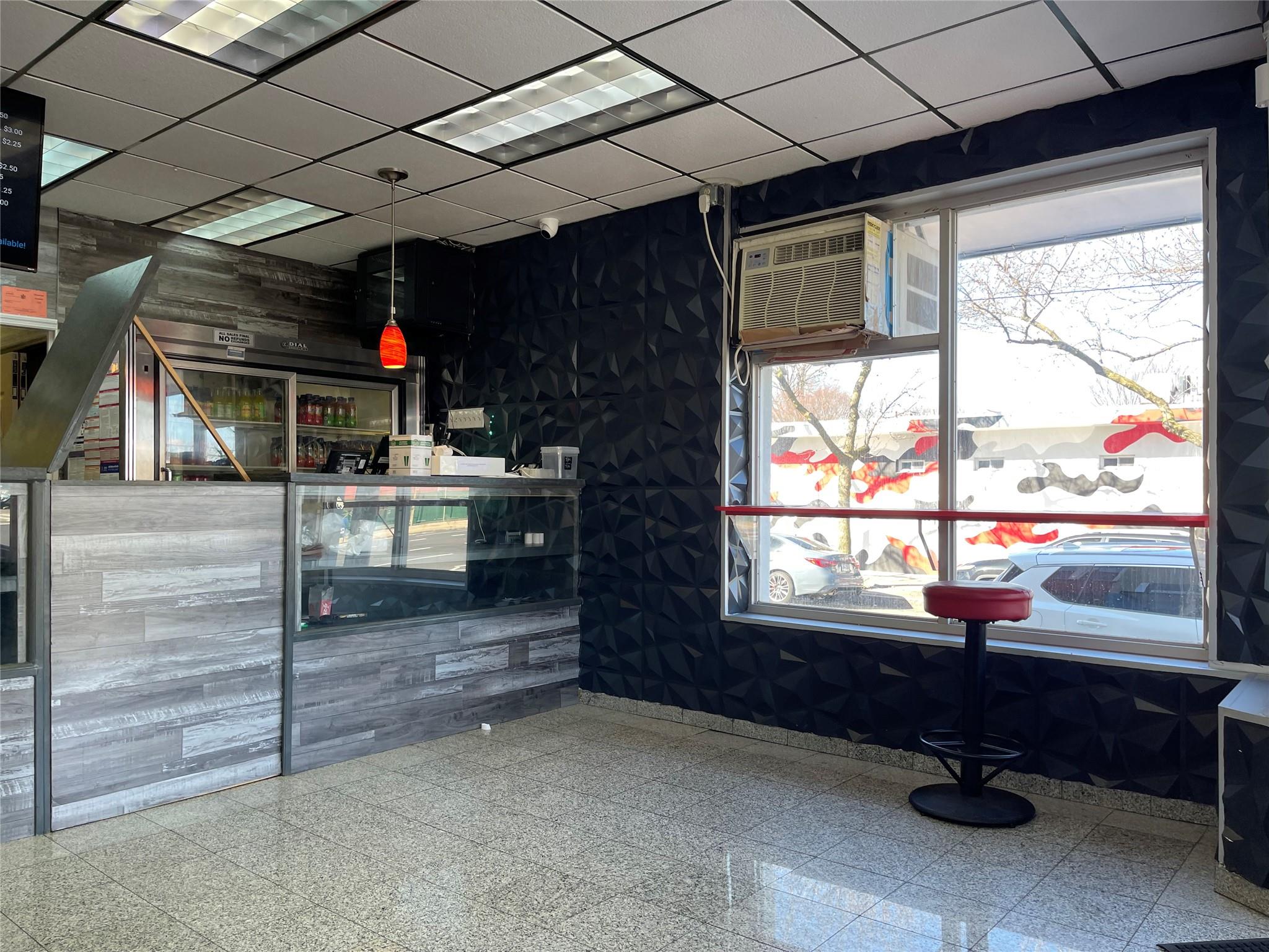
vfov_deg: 53.1
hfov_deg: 67.3
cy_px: 476
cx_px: 634
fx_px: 953
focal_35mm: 26
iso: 32
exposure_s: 1/125
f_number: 1.6
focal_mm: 5.1
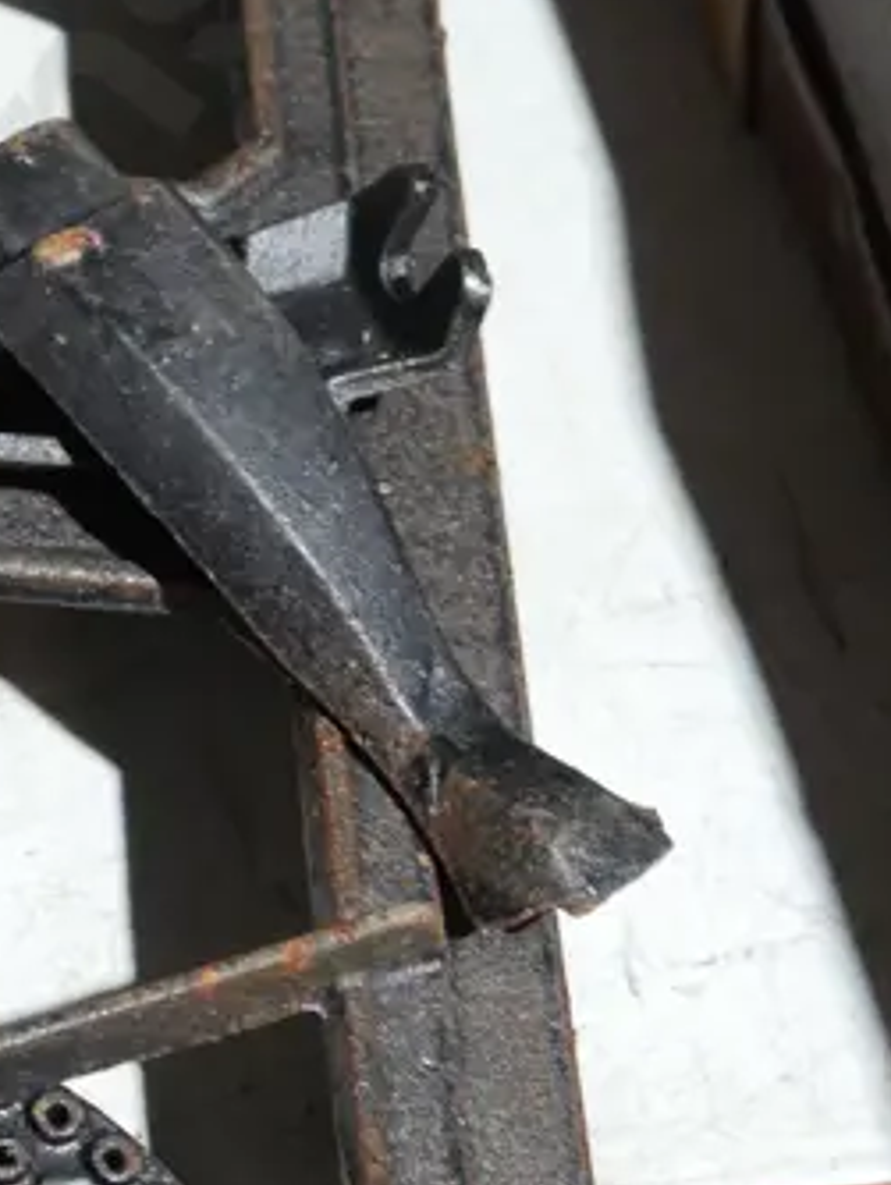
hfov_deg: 10.3
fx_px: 4833
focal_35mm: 141
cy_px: 688
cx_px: -335
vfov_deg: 14.0
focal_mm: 23
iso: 1600
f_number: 5.1
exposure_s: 1/60
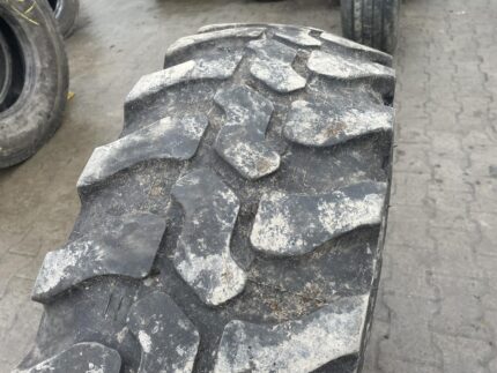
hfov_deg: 67.3
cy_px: 186
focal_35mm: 26
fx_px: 374
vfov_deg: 53.1
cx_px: 248
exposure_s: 1/171
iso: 32
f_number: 1.6
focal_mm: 4.2
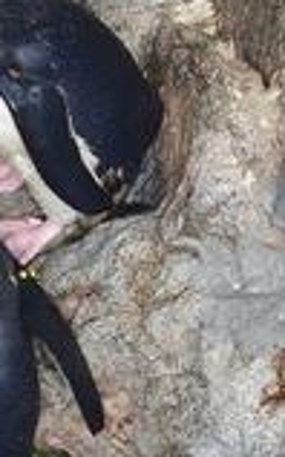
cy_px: 138
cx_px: -112
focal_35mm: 601
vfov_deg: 3.5
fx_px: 7489
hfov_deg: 2.2
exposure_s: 1/100
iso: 800
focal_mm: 42.5
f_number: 2.8
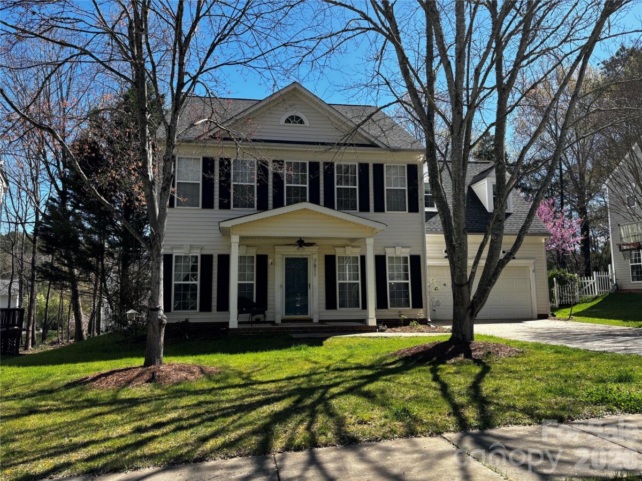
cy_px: 240
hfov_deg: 67.3
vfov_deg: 53.1
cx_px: 321
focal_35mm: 26
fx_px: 482
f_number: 1.6
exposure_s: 1/2288
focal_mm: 5.96
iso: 50
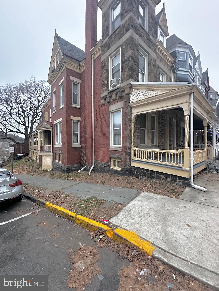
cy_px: 146
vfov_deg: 102.1
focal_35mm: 14
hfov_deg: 85.7
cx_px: 110
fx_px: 118
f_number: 2.2
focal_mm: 2.22
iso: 640
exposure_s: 1/60
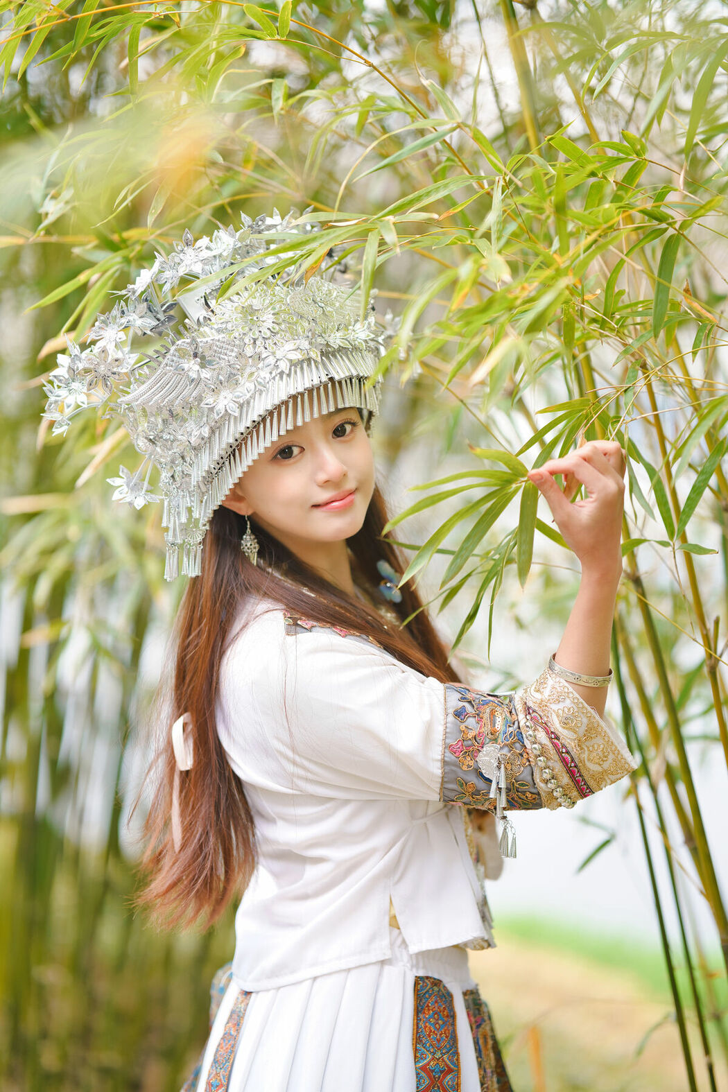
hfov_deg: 16.1
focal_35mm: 85
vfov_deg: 23.9
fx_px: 2578
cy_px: 546
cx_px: 364
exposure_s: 1/800
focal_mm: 85
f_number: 1.4
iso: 100
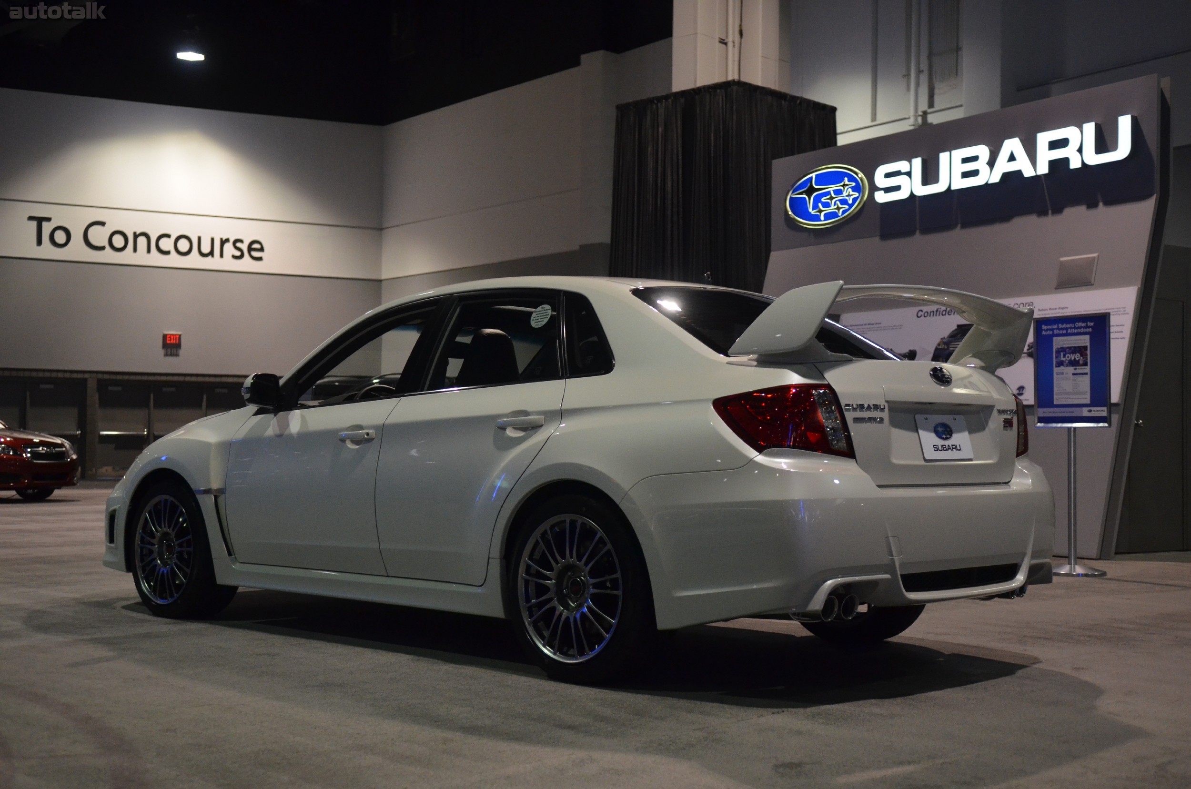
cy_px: 394
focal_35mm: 45
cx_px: 596
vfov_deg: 29.7
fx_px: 1486
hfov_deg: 43.7
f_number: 2.8
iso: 1600
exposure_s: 1/125
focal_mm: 30
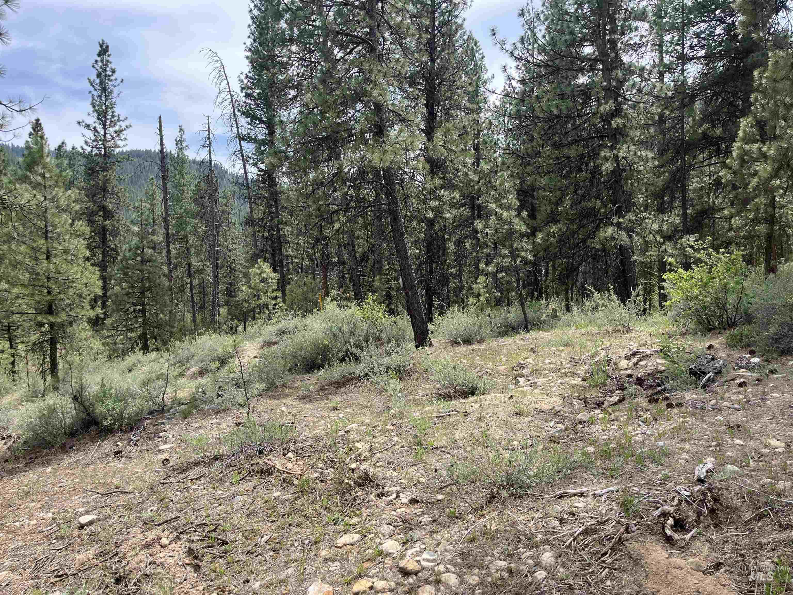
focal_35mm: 26
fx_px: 596
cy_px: 298
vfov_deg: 53.1
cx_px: 396
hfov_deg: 67.3
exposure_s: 1/1389
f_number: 1.6
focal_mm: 5.1
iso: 50
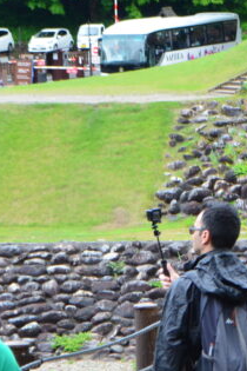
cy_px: 217
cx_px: 460
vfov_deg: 8.1
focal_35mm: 253
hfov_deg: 5.3
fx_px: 2604
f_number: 9
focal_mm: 52
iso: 400
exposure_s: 1/40
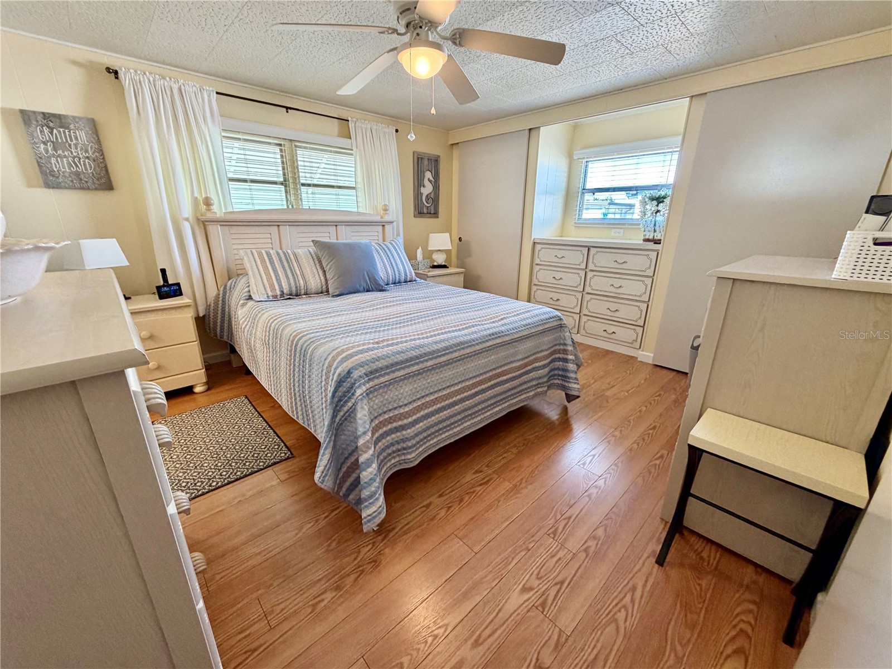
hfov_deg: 102.1
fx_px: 361
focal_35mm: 14
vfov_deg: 85.7
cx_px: 446
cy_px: 334
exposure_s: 1/60
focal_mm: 2.22
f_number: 2.2
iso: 160
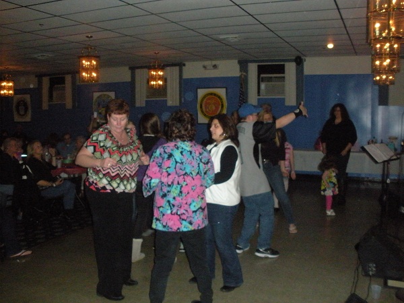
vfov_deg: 39.7
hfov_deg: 51.4
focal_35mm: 36
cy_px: 152
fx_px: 420
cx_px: 202
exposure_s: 1/60
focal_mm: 6.3
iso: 800
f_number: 3.5
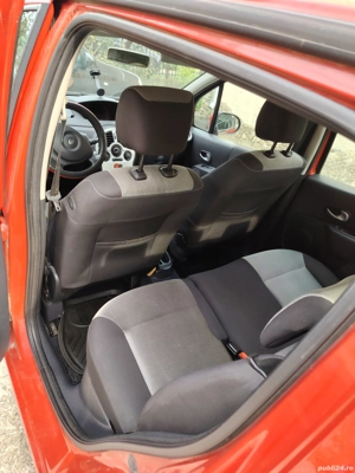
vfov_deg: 71.6
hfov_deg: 56.8
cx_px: 178
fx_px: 328
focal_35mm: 24
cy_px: 236
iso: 216
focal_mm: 5.25
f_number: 1.75
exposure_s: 1/100
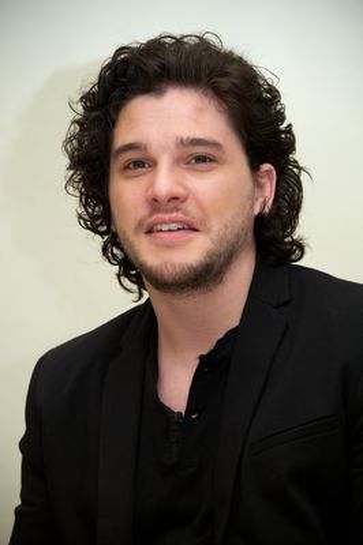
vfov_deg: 11.4
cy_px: 272
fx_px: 2727
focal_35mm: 180
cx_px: 182
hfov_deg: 7.6
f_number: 5.6
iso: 640
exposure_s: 1/60
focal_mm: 180
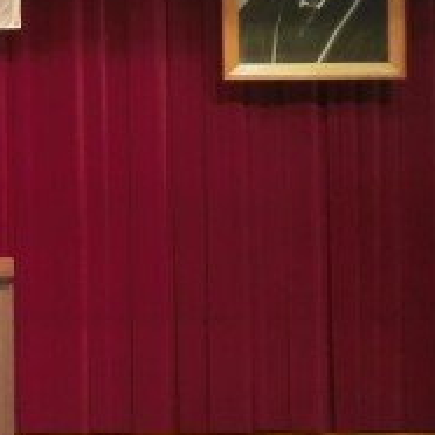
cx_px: -157
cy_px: 227
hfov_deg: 9.6
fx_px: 2545
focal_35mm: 179
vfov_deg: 9.8
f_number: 3.8
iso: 800
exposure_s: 1/60
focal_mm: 10.5
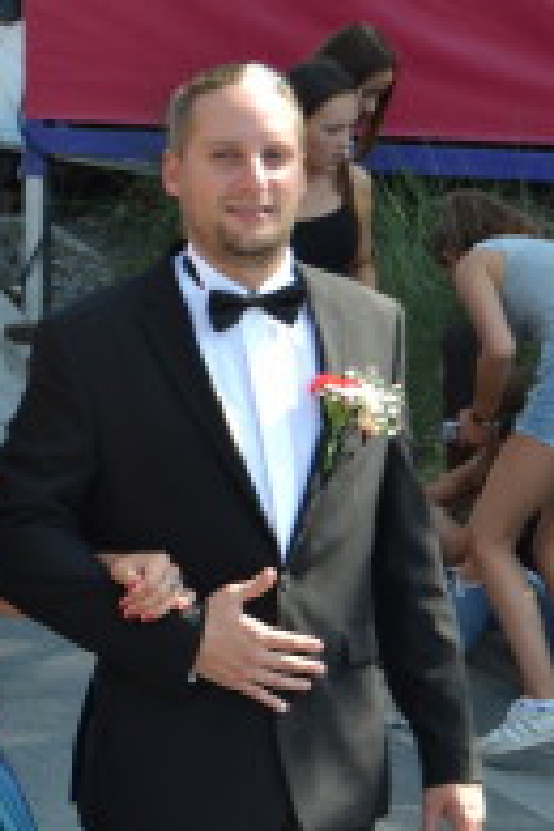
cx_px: 9
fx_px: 3924
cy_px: 699
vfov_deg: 12.0
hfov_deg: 8.0
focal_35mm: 170
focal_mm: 46
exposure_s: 1/125
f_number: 5.6
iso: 110
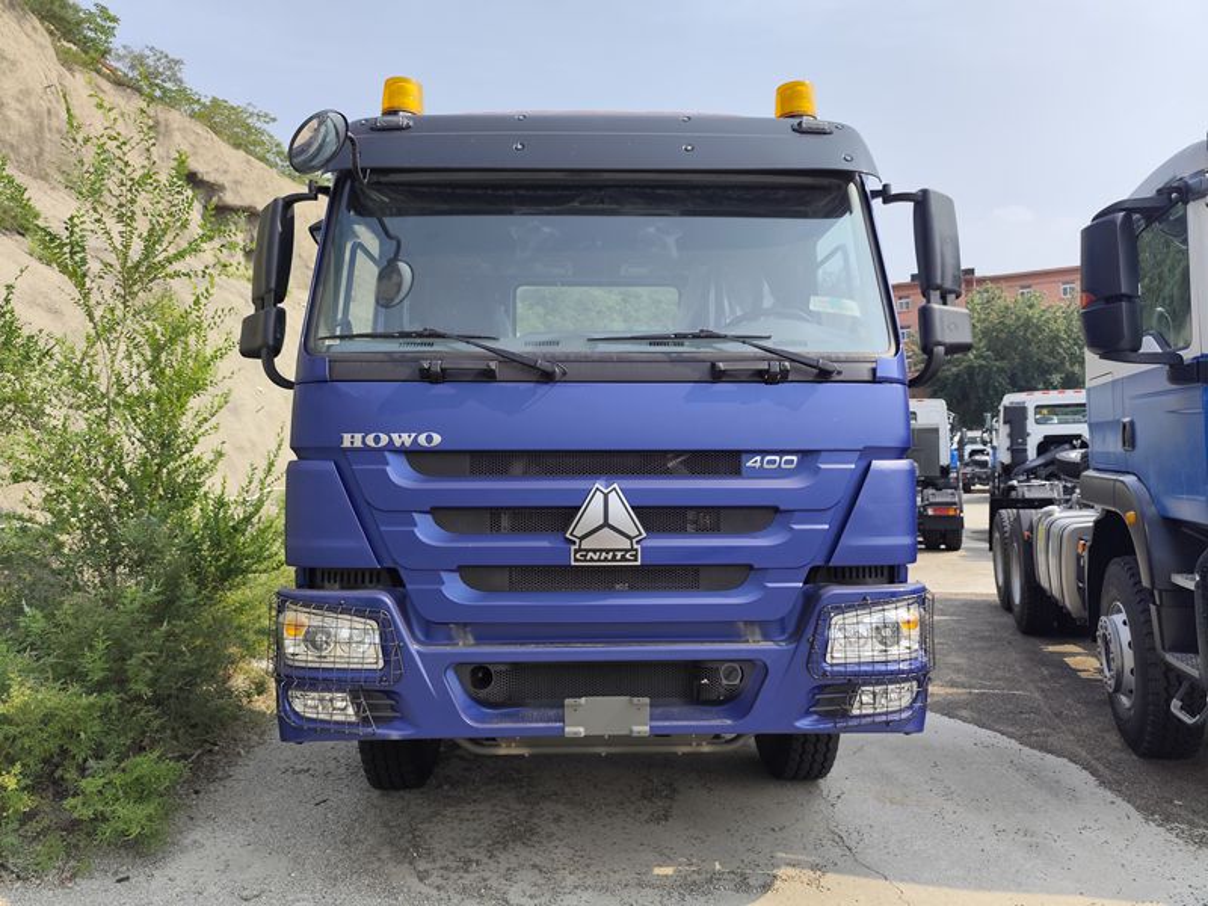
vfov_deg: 58.9
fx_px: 803
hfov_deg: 73.9
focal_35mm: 23
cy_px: 453
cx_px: 604
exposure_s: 1/1139
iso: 50
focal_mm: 6.14
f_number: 1.65
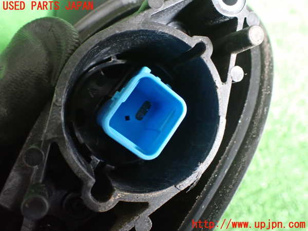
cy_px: 116
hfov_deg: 60.0
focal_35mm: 30
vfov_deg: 46.8
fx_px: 267
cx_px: 154
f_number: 2.3
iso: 800
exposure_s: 1/60
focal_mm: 5.4
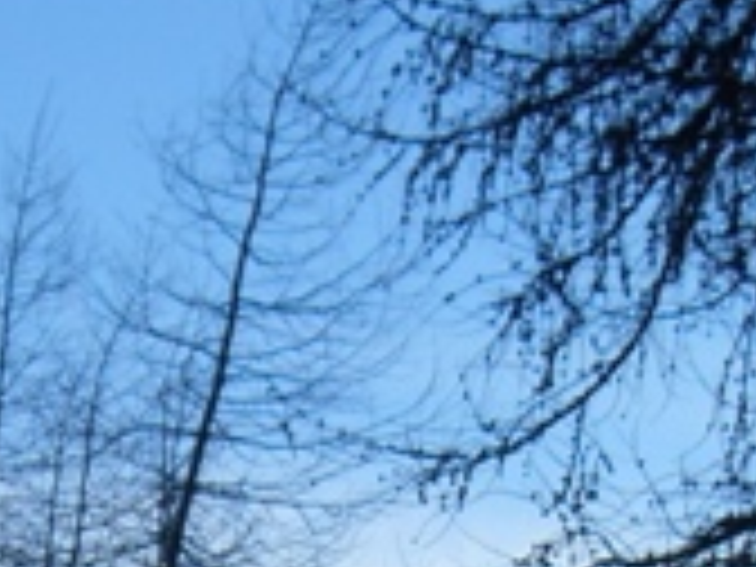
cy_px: 994
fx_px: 3647
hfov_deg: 11.8
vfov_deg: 8.6
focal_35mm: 167
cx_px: 482
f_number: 7
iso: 80
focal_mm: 6.3
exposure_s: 1/90
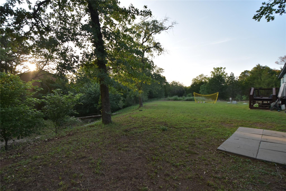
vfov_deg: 77.3
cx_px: 143
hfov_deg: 100.4
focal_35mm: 15
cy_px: 96
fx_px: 119
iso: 200
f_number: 3.5
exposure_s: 1/400
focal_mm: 10
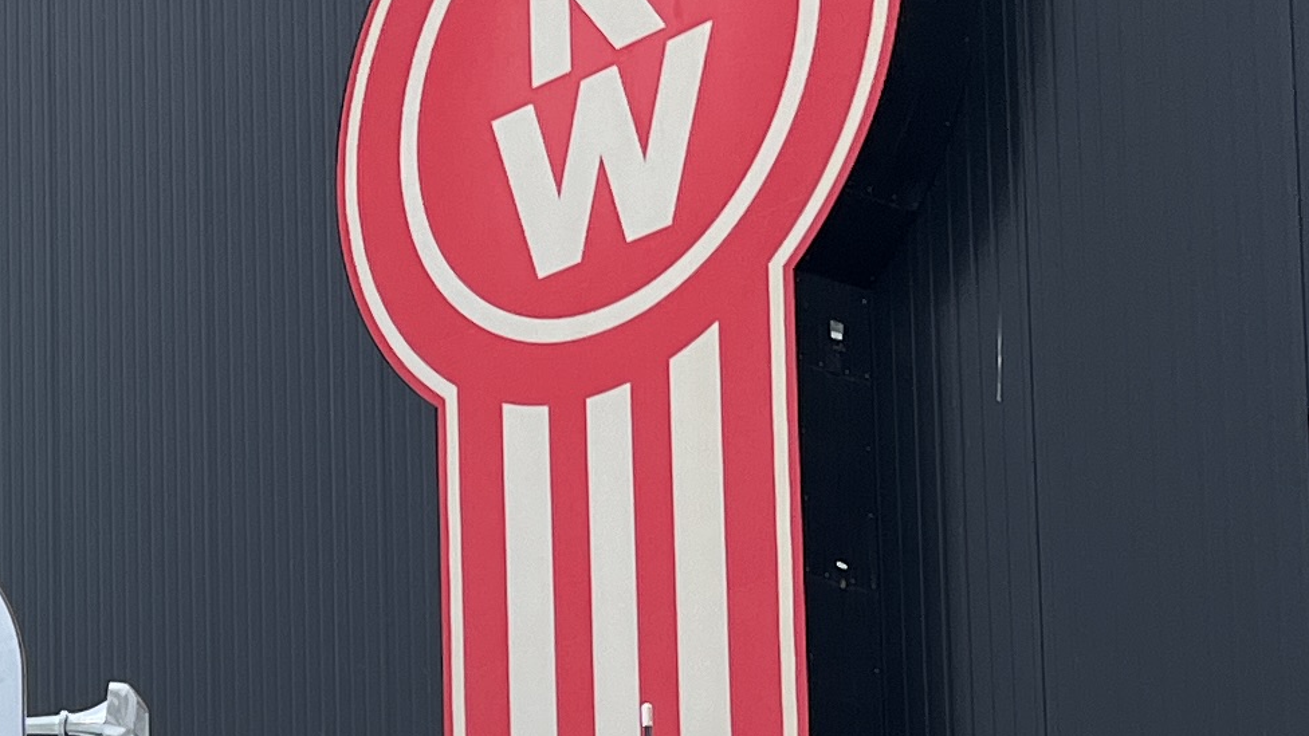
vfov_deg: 9.9
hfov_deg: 16.9
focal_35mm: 117
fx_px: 4061
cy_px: 1290
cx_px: -546
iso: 50
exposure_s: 1/1536
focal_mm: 5.1
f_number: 1.6
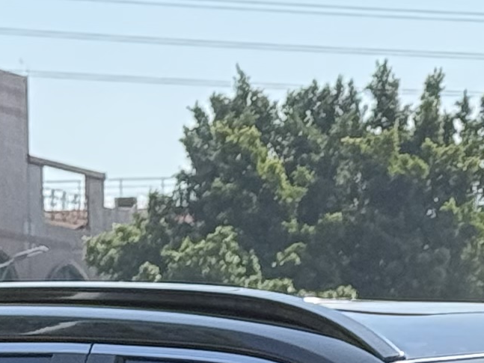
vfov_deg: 4.9
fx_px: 4180
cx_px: 721
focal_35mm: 299
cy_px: 722
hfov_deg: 6.5
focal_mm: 6.76
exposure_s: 1/1377
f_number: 1.78
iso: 100
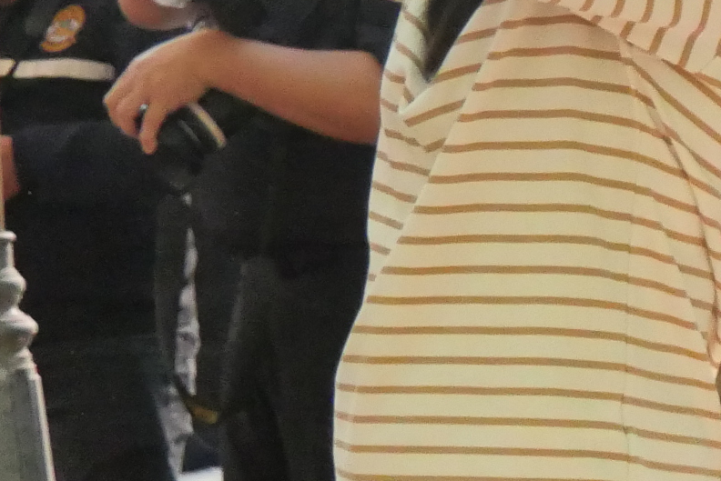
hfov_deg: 8.9
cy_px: 685
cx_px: 1669
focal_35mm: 211
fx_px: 4228
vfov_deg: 6.4
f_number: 4.2
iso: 3200
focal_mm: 22
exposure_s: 1/800
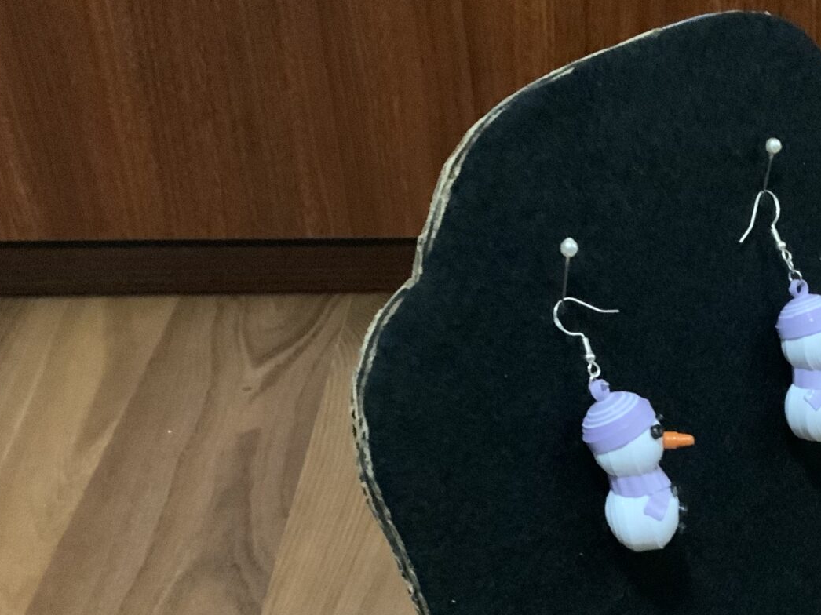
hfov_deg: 26.9
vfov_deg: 20.4
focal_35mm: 71
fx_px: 1684
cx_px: 641
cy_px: 533
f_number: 1.8
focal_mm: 3
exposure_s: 1/20
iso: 500
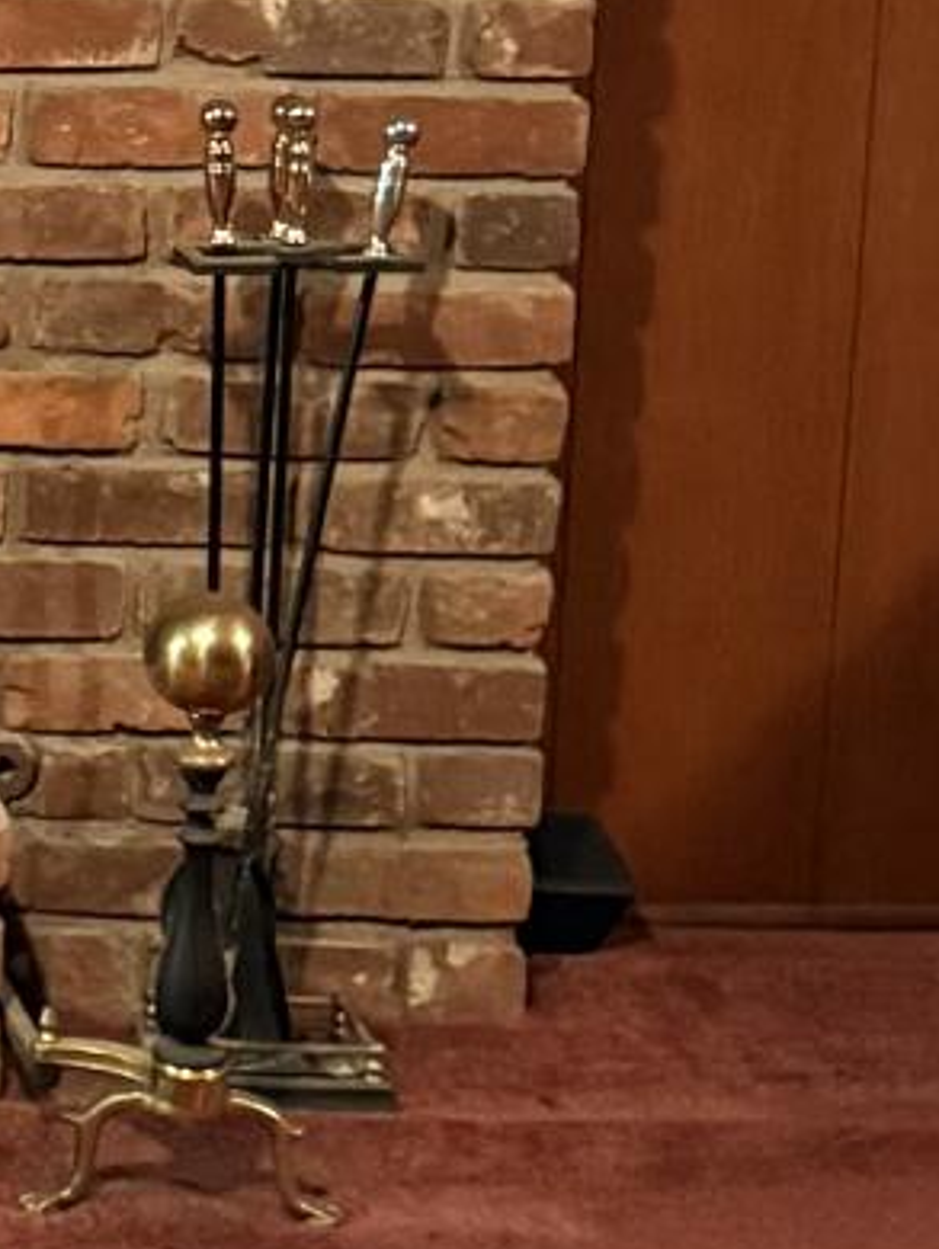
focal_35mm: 123
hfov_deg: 10.9
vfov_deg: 15.8
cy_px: 141
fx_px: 4444
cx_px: -1013
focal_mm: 6.76
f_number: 1.78
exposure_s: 1/30
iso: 1000
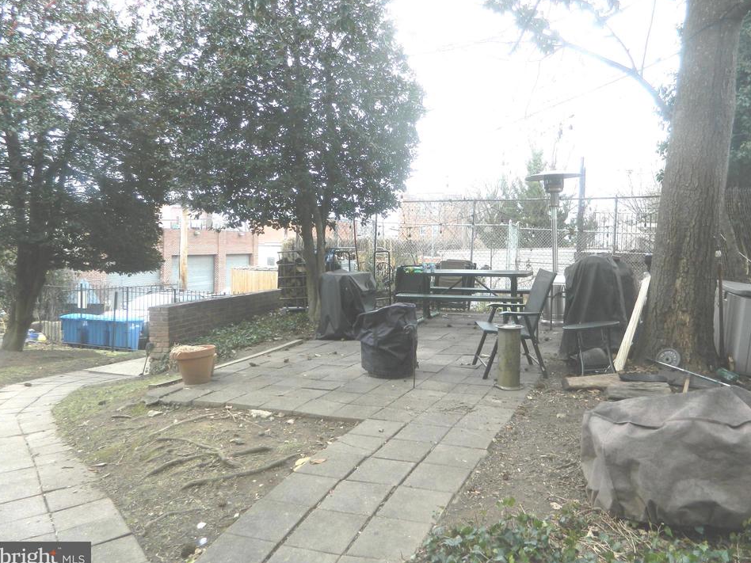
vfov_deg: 51.3
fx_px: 586
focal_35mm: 27
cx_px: 398
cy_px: 270
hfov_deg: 65.3
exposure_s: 1/50
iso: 80
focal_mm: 4.5
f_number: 3.1
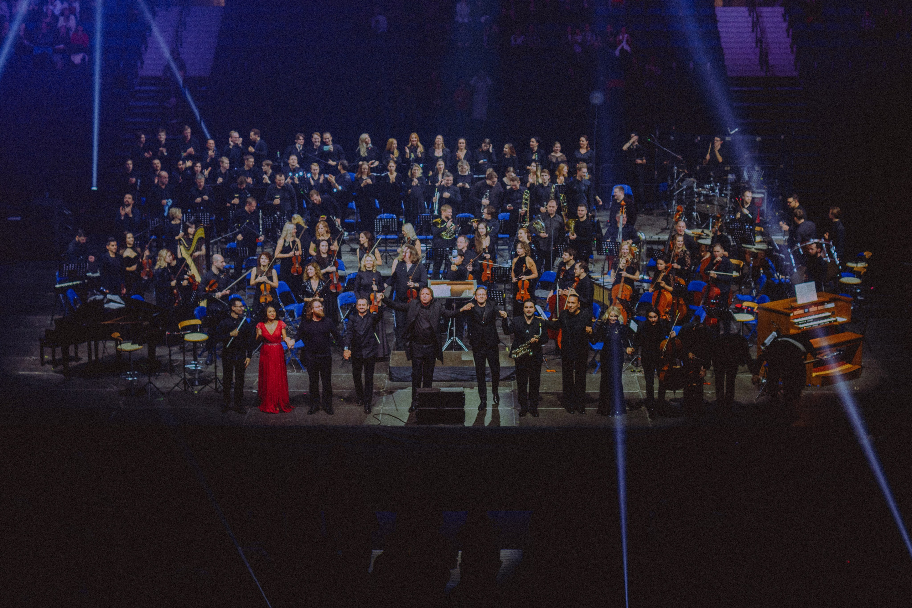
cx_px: 456
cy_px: 304
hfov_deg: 69.4
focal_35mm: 26
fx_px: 659
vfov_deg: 49.6
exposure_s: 1/125
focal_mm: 17
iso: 640
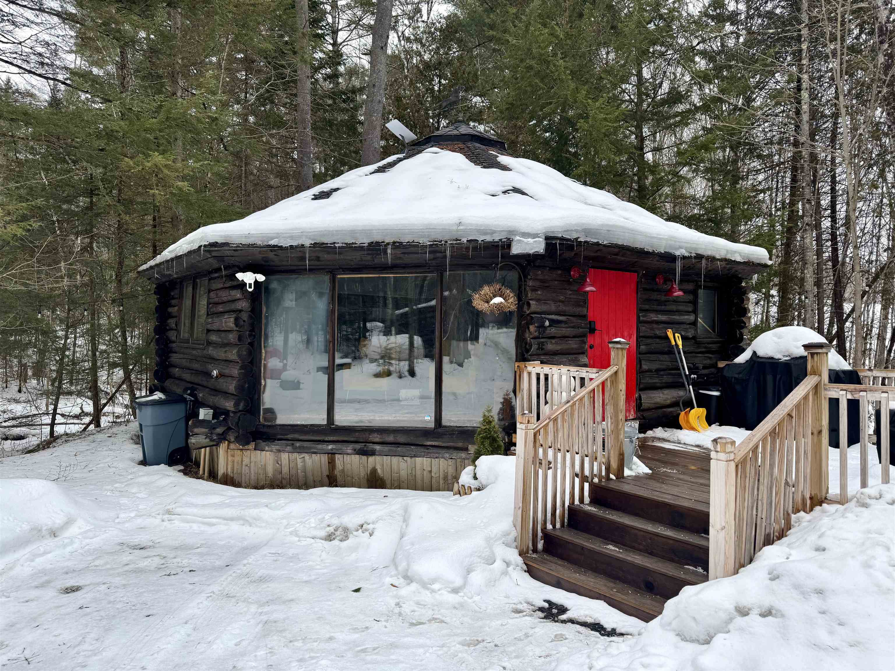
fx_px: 621
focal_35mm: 24
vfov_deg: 56.8
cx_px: 448
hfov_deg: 71.6
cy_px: 336
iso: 80
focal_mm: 6.76
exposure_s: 1/1042
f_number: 1.78
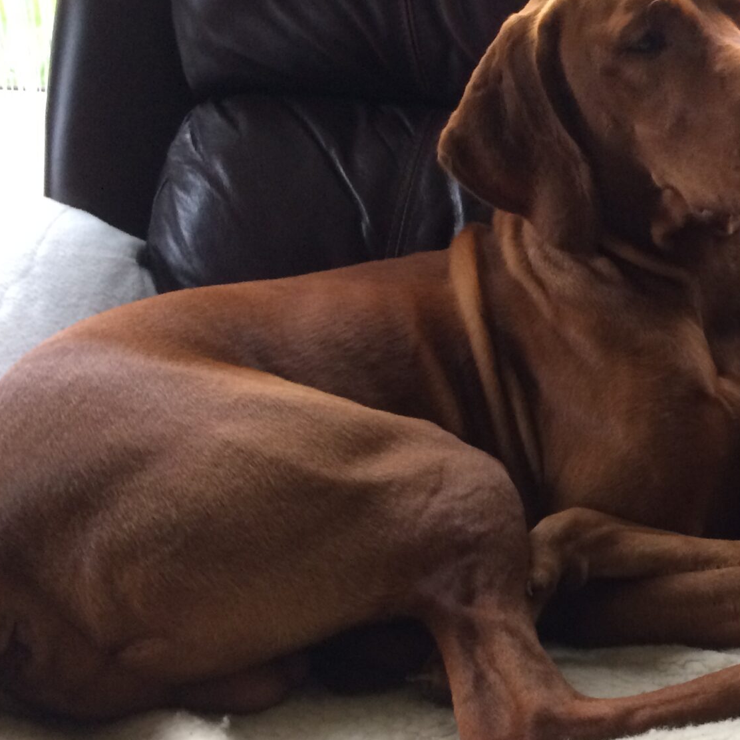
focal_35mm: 59
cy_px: 413
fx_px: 1427
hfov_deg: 26.8
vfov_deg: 29.0
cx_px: 803
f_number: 2.2
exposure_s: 1/33
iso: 200
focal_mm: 4.15
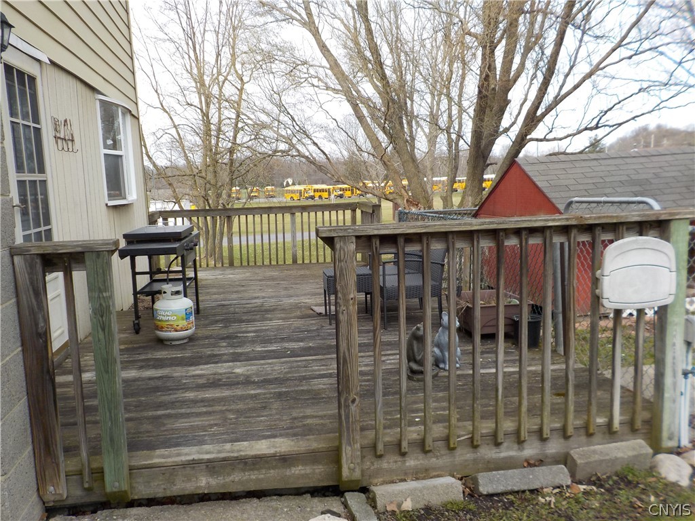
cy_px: 260
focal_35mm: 30
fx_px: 602
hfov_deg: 60.0
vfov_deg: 46.8
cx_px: 348
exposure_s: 1/400
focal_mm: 4.1
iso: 125
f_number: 3.3
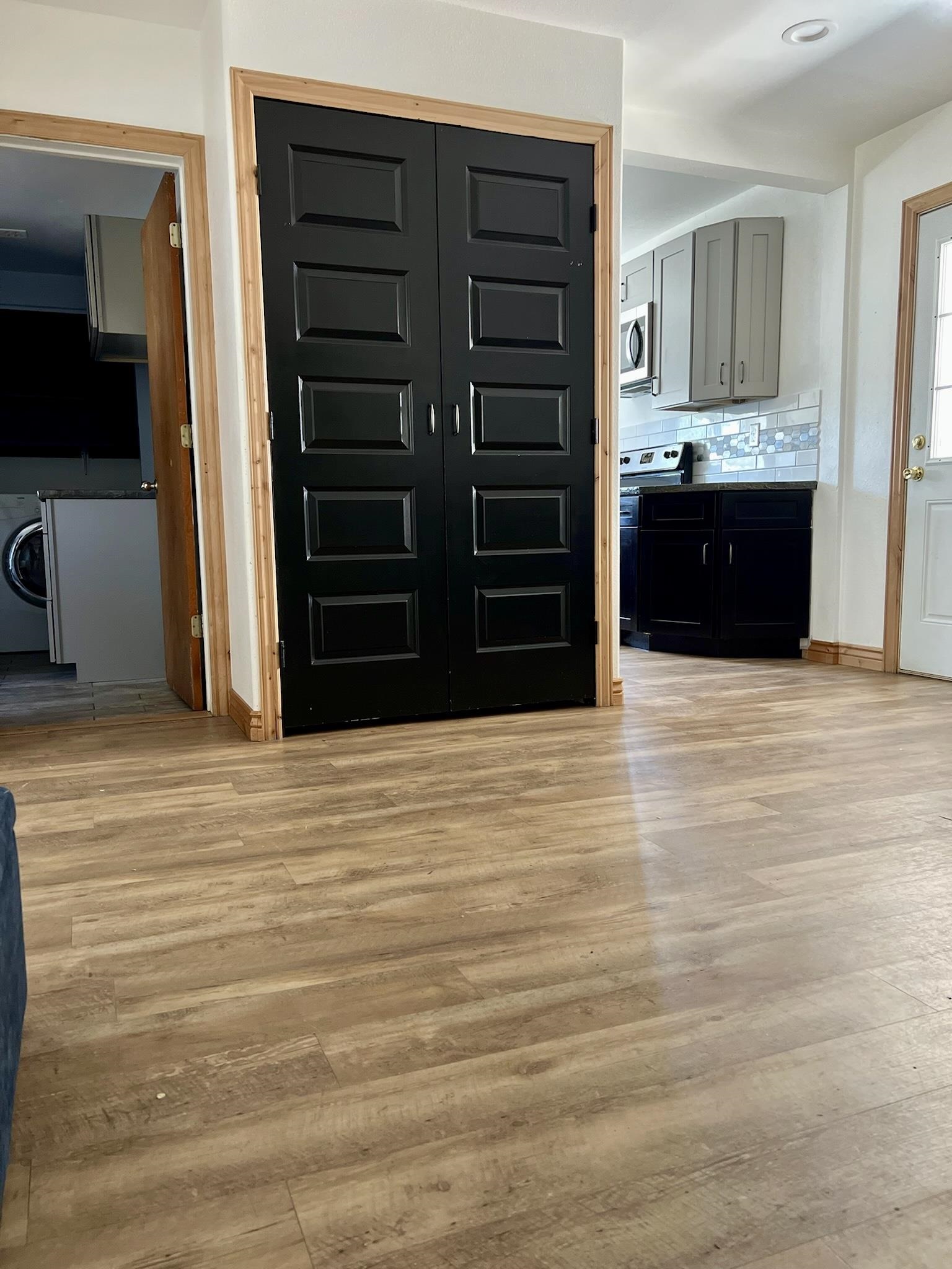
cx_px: 476
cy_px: 634
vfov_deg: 67.3
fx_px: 953
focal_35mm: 26
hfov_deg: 53.1
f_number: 1.5
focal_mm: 5.7
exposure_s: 1/60
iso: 400
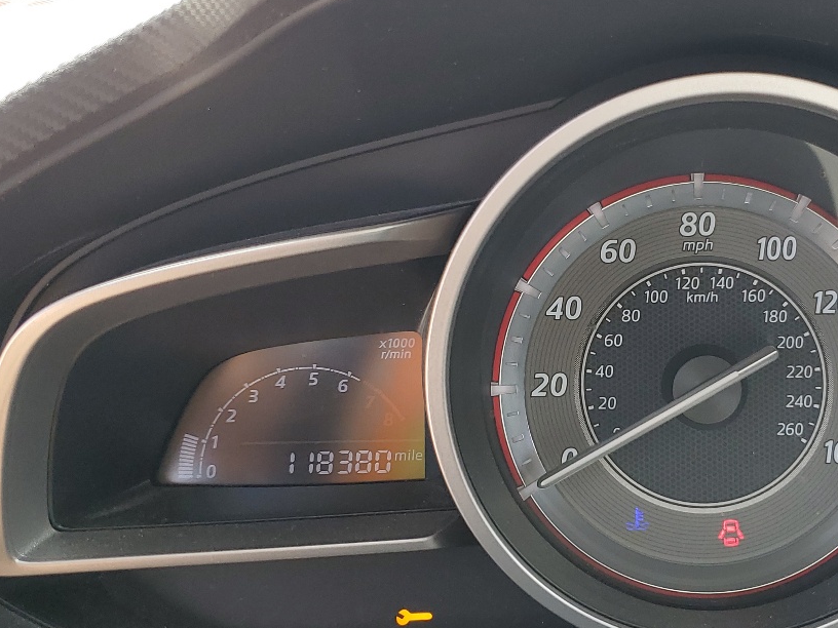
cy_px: 348
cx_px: 636
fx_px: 1235
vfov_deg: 28.5
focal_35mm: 51
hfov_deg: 36.5
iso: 50
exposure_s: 1/175
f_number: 1.5
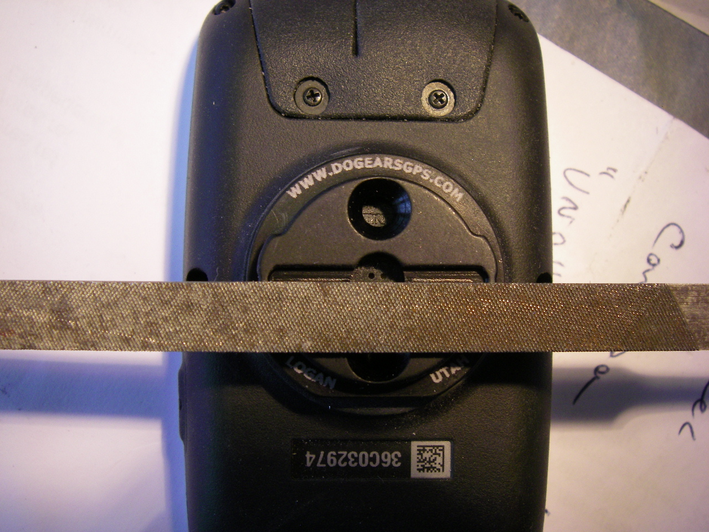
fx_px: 778
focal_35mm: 38
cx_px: 354
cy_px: 266
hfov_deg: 49.0
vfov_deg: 37.7
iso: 125
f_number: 3.3
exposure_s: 1/50
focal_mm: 6.3
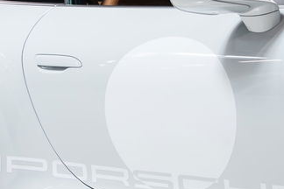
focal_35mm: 166
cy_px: 94
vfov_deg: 8.3
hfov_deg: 12.4
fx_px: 1309
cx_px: 168
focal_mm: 70
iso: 400
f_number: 5.6
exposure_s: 1/6
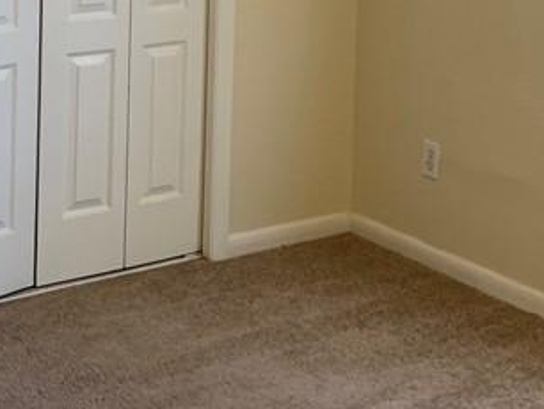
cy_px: -71
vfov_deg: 16.4
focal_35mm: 87
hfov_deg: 22.4
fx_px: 1368
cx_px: 190
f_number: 1.8
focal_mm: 4.25
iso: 125
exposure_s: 1/60
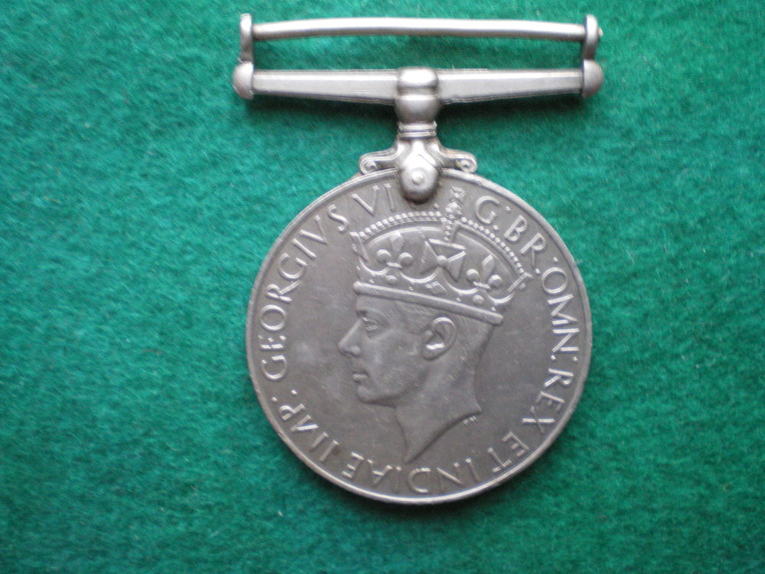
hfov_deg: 49.0
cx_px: 382
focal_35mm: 38
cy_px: 287
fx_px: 840
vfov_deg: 37.7
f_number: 3.1
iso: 400
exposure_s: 1/6
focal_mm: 6.3
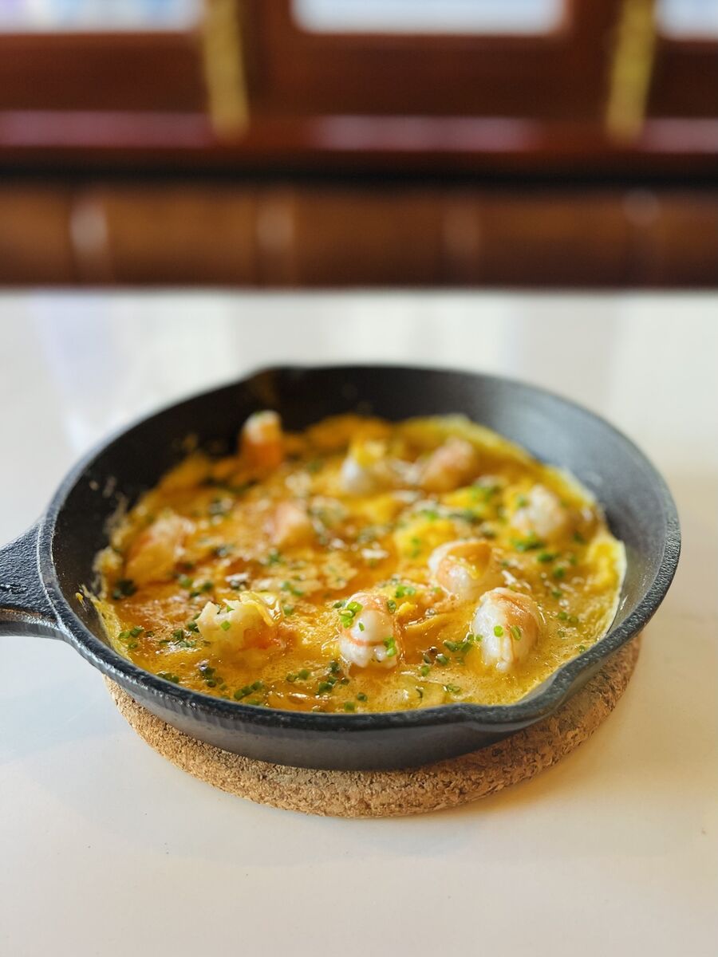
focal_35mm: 26
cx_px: 359
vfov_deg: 67.3
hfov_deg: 53.1
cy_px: 478
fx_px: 719
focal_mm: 5.1
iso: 160
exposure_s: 1/50
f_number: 1.6
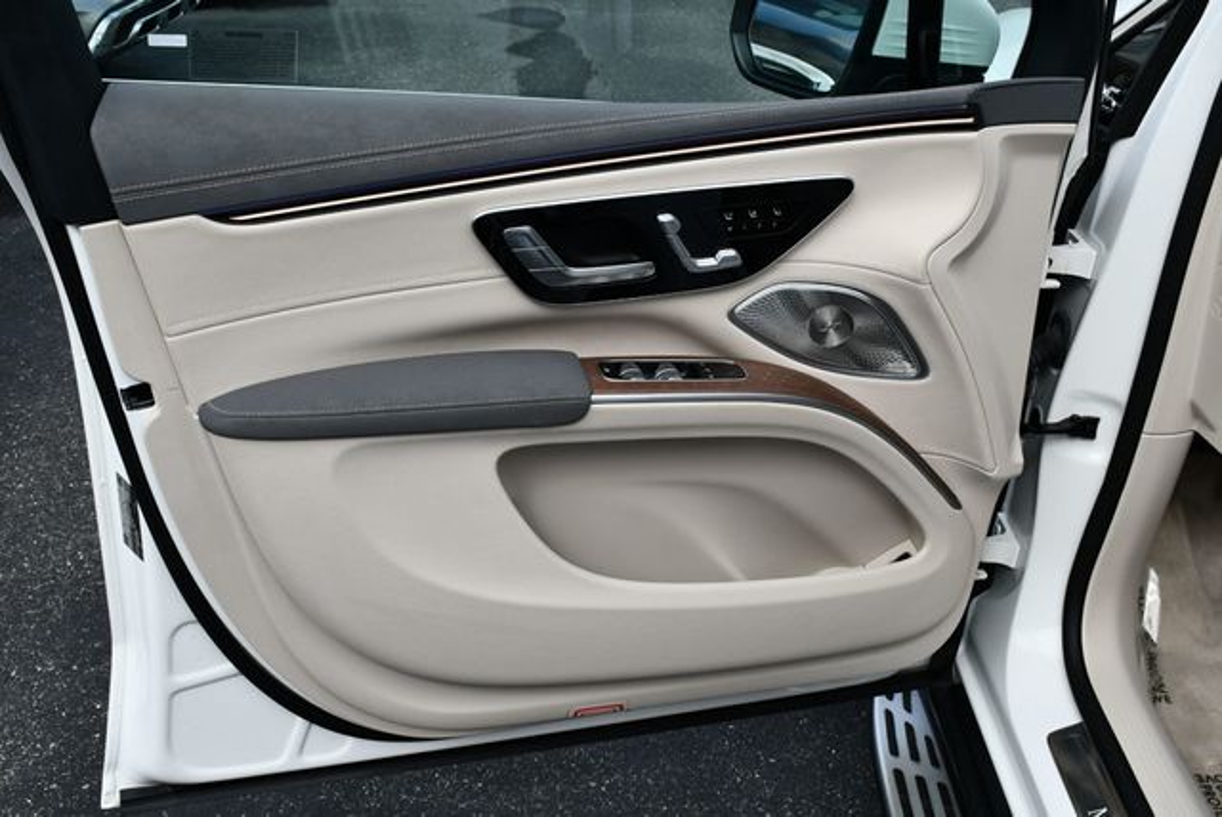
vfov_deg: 36.9
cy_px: 408
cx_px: 611
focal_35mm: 36
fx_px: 1223
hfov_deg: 53.1
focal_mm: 18
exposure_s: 1/250
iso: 140
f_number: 8
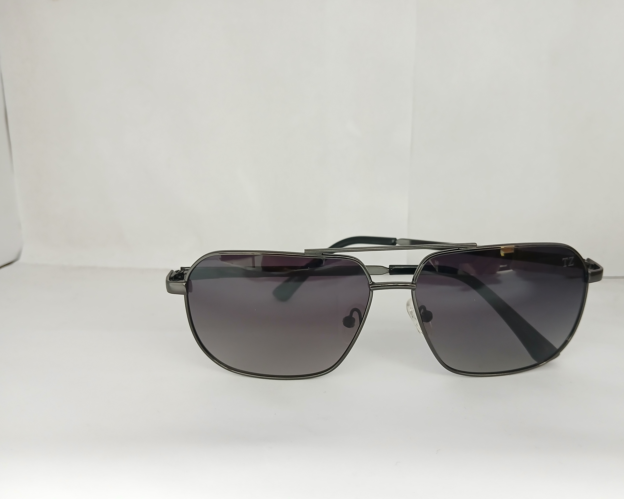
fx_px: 517
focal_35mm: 28
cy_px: 250
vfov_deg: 51.5
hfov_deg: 62.2
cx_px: 333
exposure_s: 1/25
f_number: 1.8
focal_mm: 3.98
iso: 250
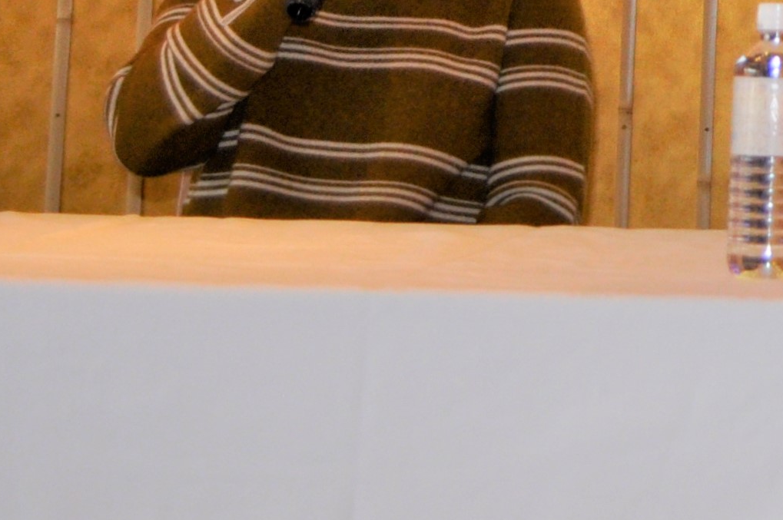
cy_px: -554
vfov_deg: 7.9
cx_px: 1286
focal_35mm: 164
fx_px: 3563
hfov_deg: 11.8
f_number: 4.2
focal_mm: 26
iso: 640
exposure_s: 1/125
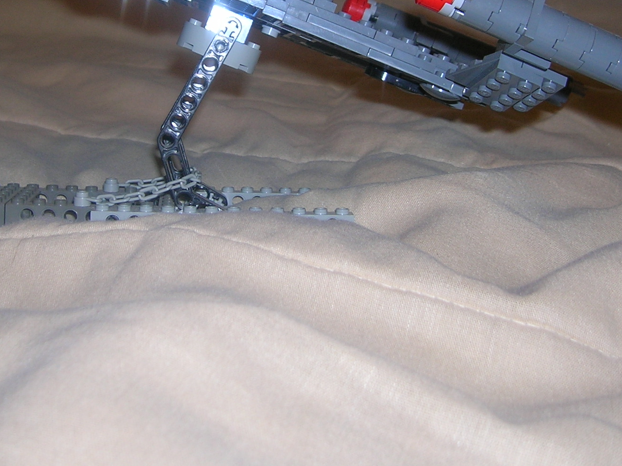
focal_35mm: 59
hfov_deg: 32.7
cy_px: 76
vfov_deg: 24.3
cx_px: 263
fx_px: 1059
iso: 50
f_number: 2.9
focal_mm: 5.7
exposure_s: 1/60.1
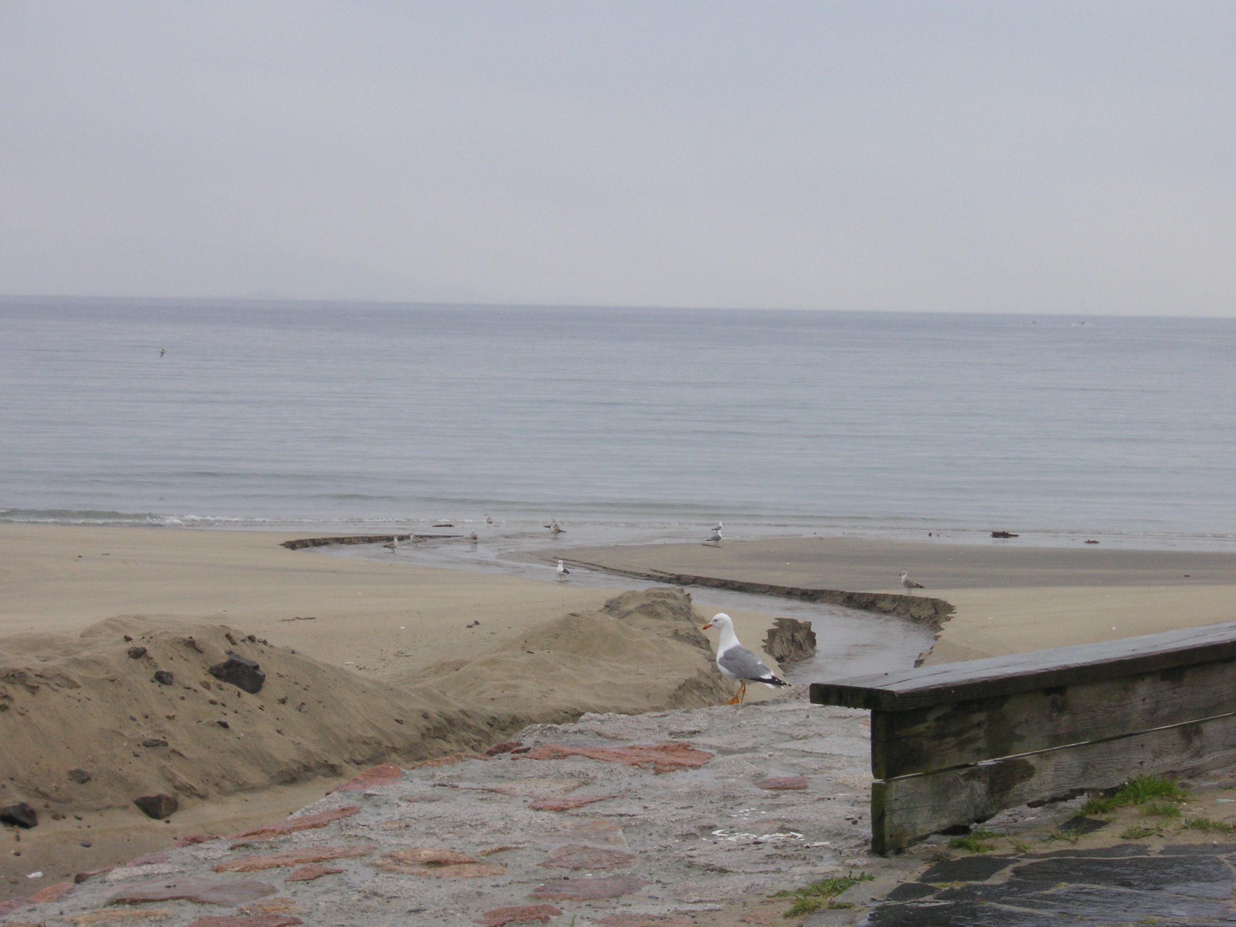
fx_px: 3749
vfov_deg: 14.1
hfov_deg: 18.7
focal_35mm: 105
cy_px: 464
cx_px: 618
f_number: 5
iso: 64
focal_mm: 17.1
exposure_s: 1/105
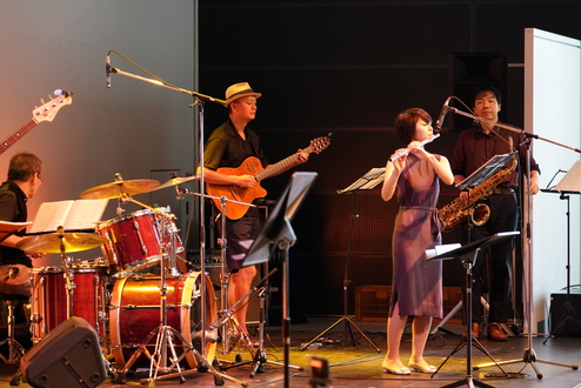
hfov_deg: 15.1
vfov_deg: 10.1
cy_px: 197
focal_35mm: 136
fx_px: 2196
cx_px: 342
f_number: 4
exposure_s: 1/125
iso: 2500
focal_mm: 105
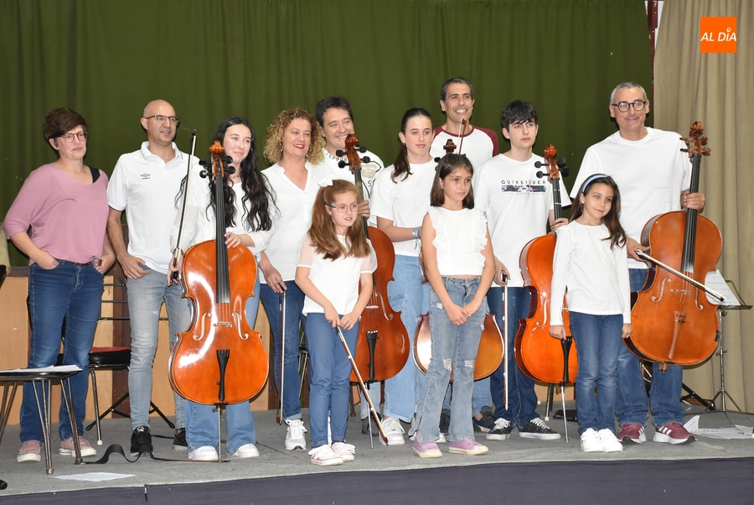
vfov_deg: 18.2
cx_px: 377
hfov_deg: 27.0
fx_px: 1572
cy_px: 252
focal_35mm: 75
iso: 1600
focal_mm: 50
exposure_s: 1/60
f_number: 4.8
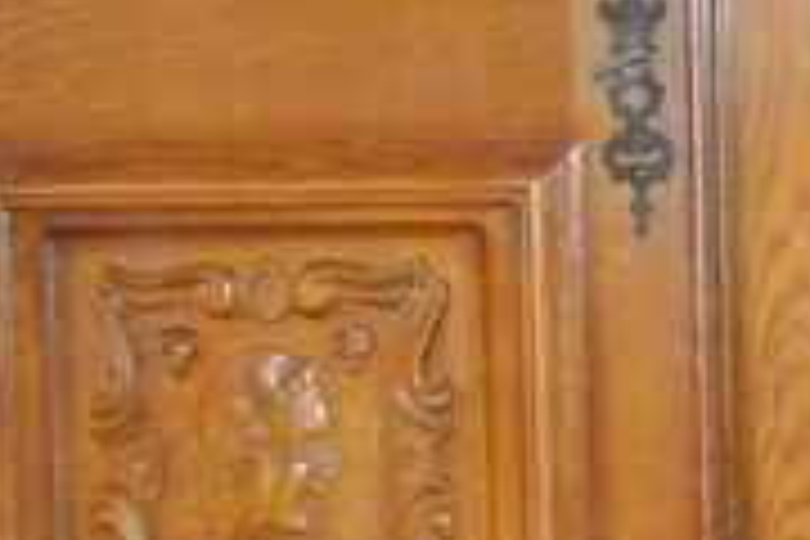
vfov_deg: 7.3
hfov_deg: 10.0
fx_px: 4252
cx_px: 1656
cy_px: 349
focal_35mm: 189
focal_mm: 12.7
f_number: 3.8
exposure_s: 1/60
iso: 800
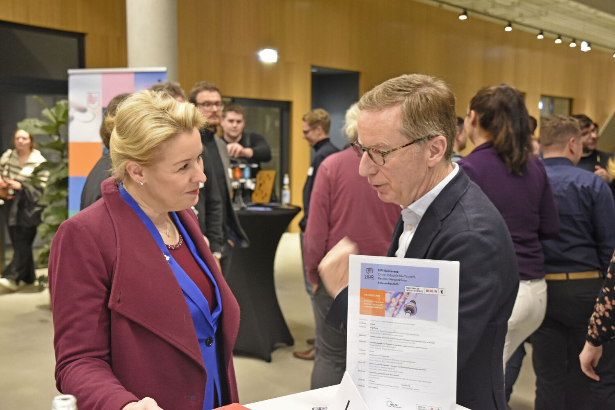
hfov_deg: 42.3
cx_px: 308
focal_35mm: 46
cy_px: 205
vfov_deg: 29.0
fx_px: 795
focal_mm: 31
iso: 2000
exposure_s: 1/60
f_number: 4
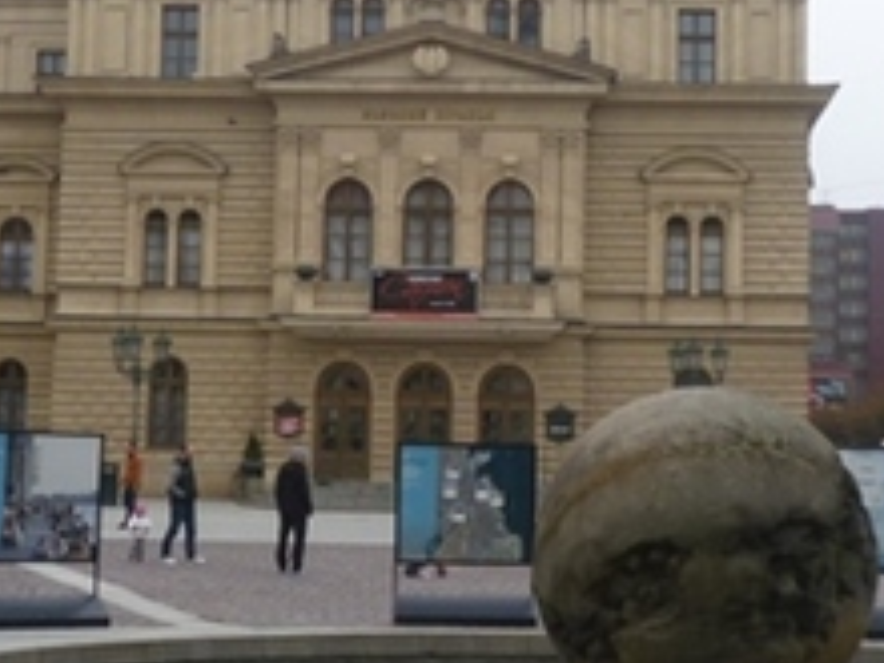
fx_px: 2017
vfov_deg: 18.6
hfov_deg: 24.7
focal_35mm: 79
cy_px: 253
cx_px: 478
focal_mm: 5.2
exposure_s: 1/125
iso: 80
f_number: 3.3
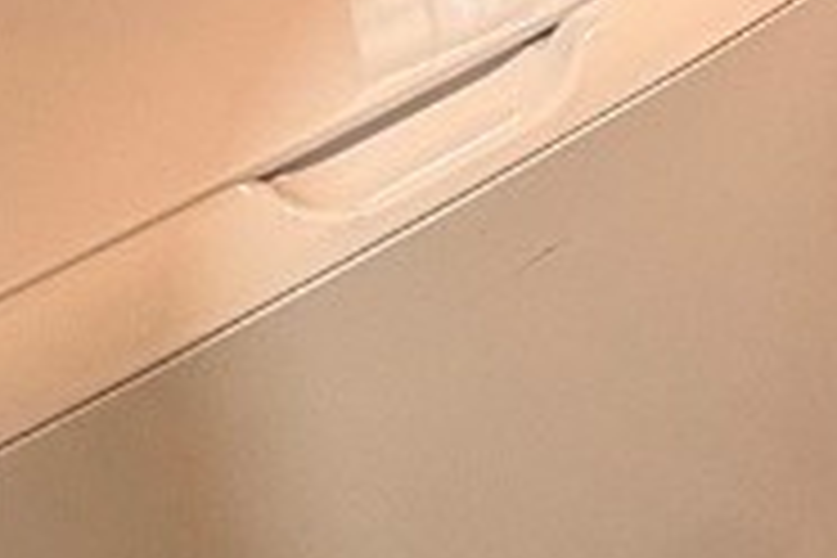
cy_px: -486
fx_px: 1860
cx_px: 1026
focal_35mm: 80
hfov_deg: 23.1
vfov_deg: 14.7
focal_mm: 2.22
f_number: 2.2
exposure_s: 1/60
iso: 250
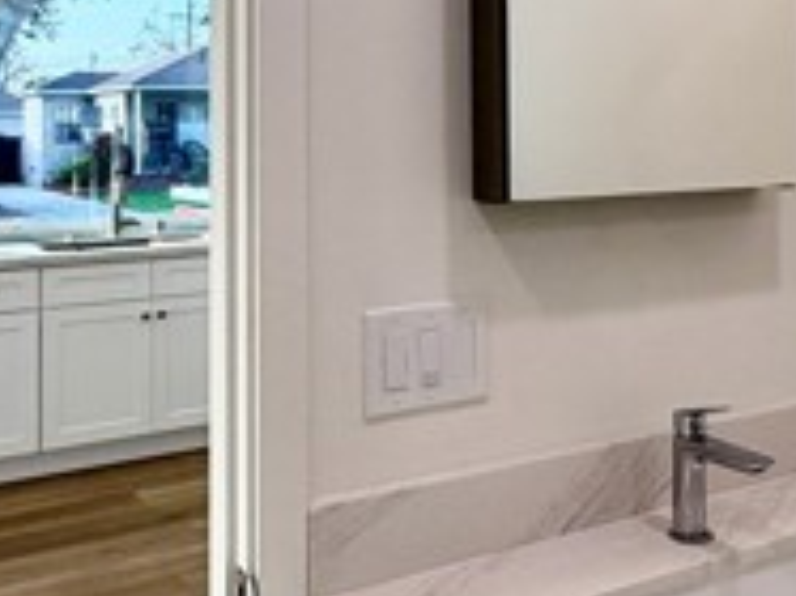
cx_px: 502
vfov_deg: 29.4
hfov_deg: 39.4
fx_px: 1103
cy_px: 96
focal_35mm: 48
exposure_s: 1/133
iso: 50
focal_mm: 2.22
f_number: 2.2
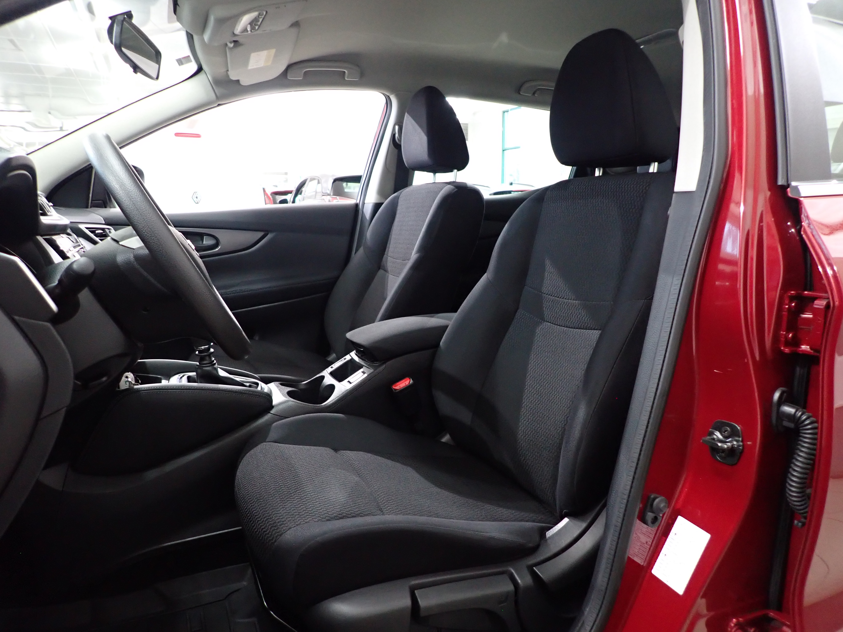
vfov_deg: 54.9
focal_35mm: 25
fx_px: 609
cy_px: 316
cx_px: 422
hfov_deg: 69.4
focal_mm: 4.5
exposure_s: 1/30
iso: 500
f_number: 2
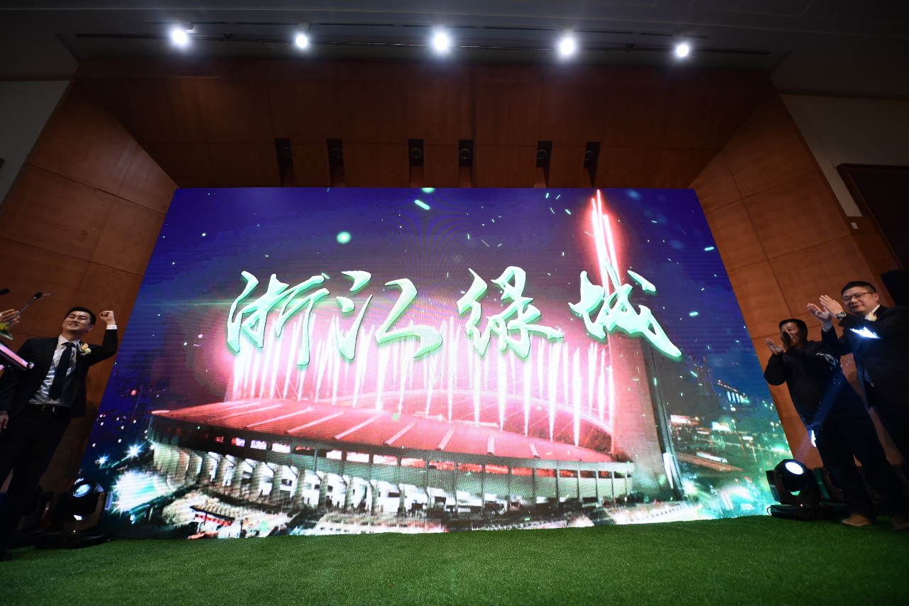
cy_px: 303
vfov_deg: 81.2
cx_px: 454
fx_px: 354
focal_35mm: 14
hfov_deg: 104.2
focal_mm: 14
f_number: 2.8
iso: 640
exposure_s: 1/125
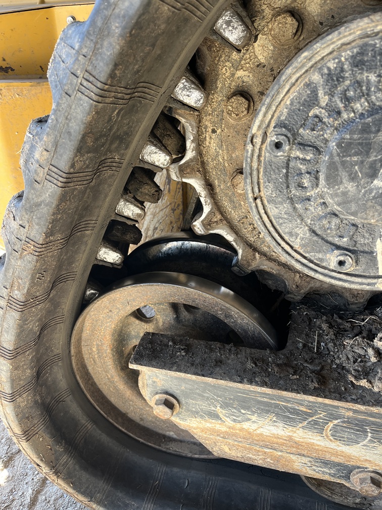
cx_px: 191
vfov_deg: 67.3
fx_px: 383
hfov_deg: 53.1
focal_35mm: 26
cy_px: 255
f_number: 1.6
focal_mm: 5.1
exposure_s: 1/122
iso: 40
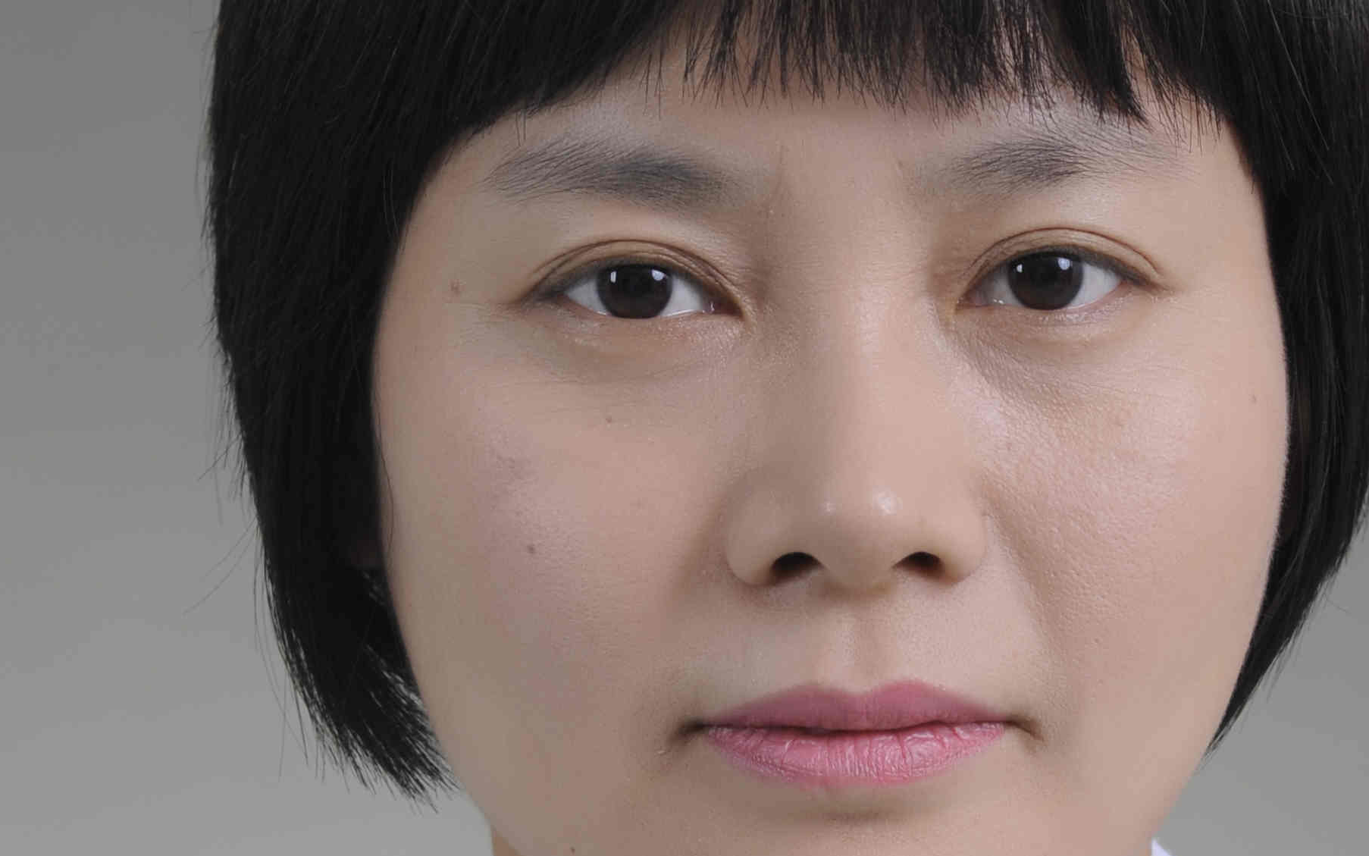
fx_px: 11500
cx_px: 818
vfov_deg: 4.3
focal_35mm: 308
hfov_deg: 6.8
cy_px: 837
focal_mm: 85
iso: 160
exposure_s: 1/125
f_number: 5.6
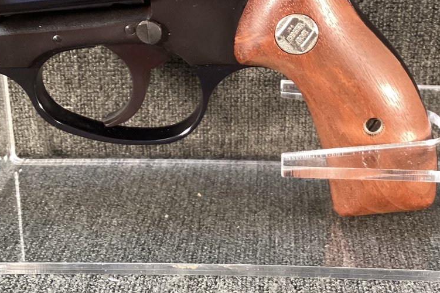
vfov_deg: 20.6
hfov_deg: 30.8
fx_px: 794
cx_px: 285
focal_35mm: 65
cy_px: 50
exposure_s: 1/60
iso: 250
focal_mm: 3.3
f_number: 2.4
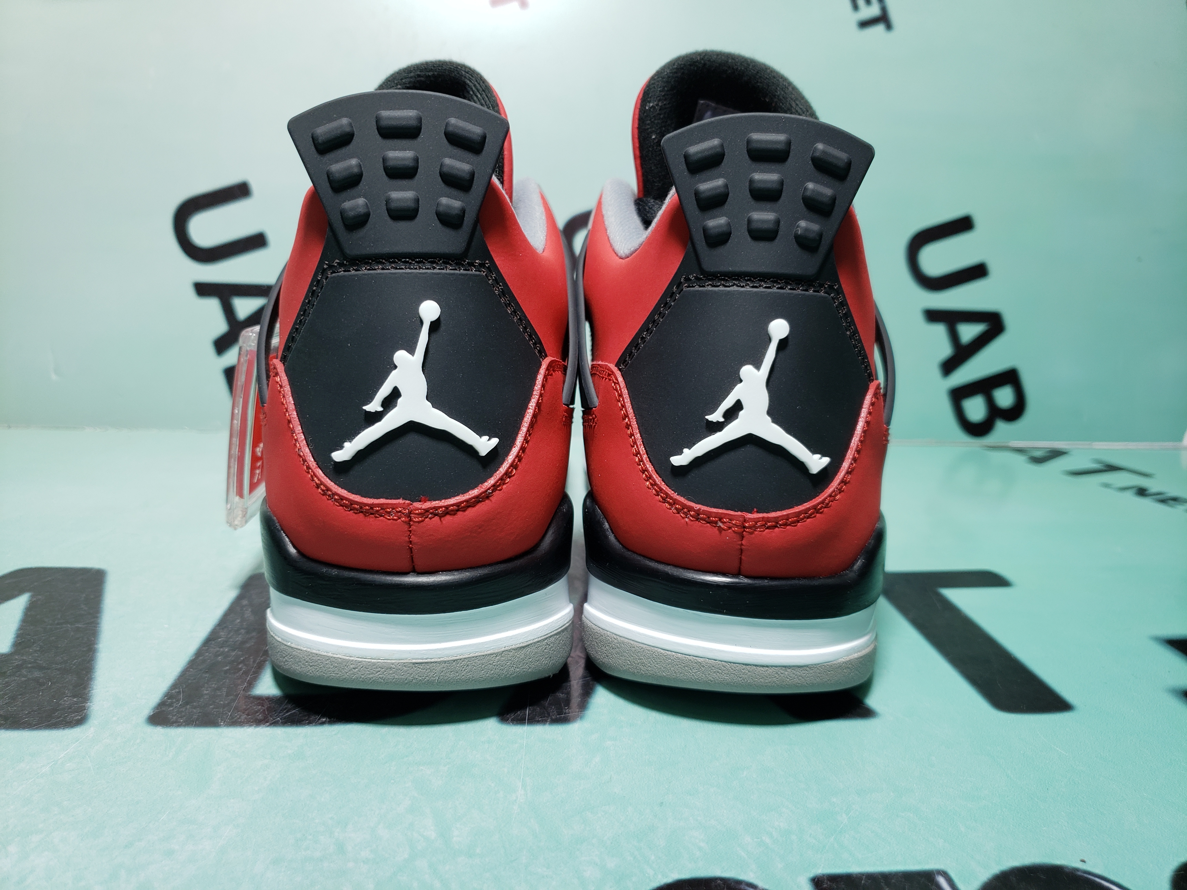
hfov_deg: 67.3
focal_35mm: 26
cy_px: 445
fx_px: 892
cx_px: 594
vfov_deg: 53.1
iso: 50
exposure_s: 1/214
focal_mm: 4.3
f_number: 1.5
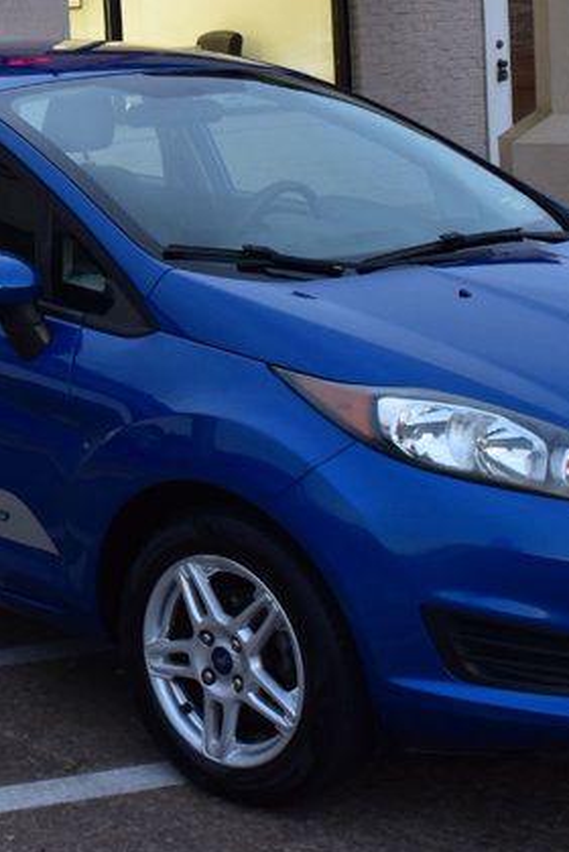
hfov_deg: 15.6
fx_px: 1993
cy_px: 203
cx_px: -132
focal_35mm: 84
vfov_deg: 23.8
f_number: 6.3
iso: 400
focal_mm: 23
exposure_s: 1/20
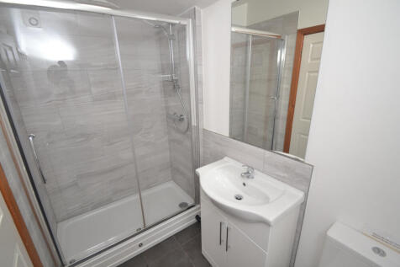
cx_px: 200
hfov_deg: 100.4
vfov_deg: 77.3
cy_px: 134
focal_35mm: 15
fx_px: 167
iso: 400
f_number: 5
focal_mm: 10
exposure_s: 1/160
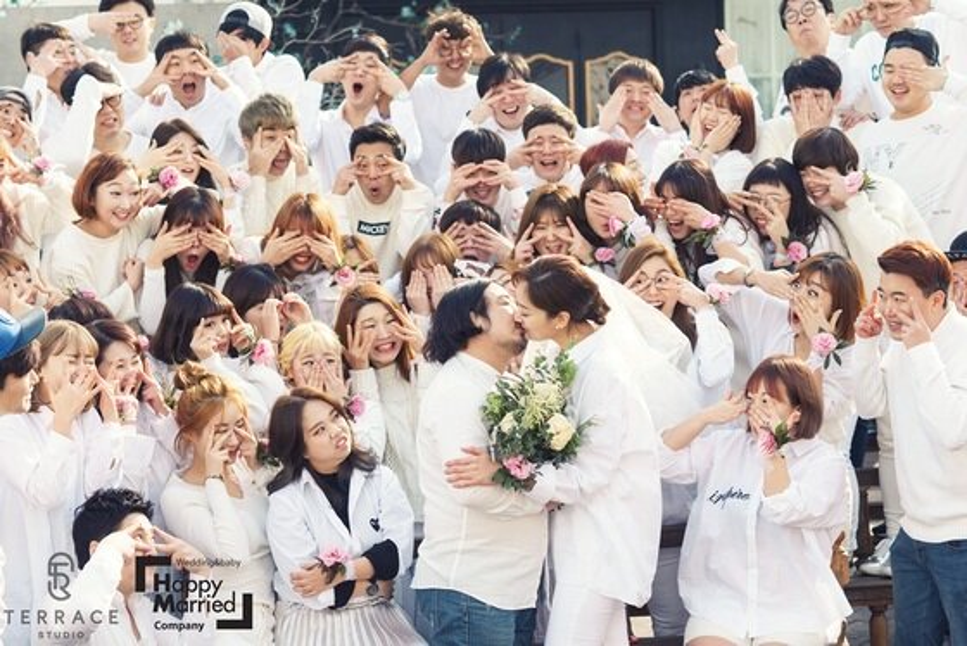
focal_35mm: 85
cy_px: 323
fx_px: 2284
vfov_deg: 16.1
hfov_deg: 23.9
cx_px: 484
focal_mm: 85
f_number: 4
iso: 100
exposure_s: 1/250
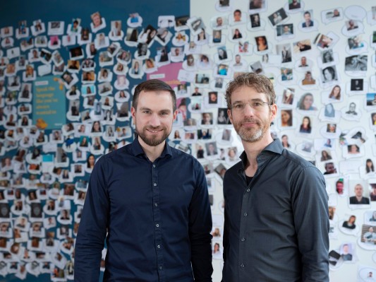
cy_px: 141
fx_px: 456
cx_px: 188
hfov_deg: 44.8
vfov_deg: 34.3
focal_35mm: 42
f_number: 4.5
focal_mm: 52.7
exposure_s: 1/60
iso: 400
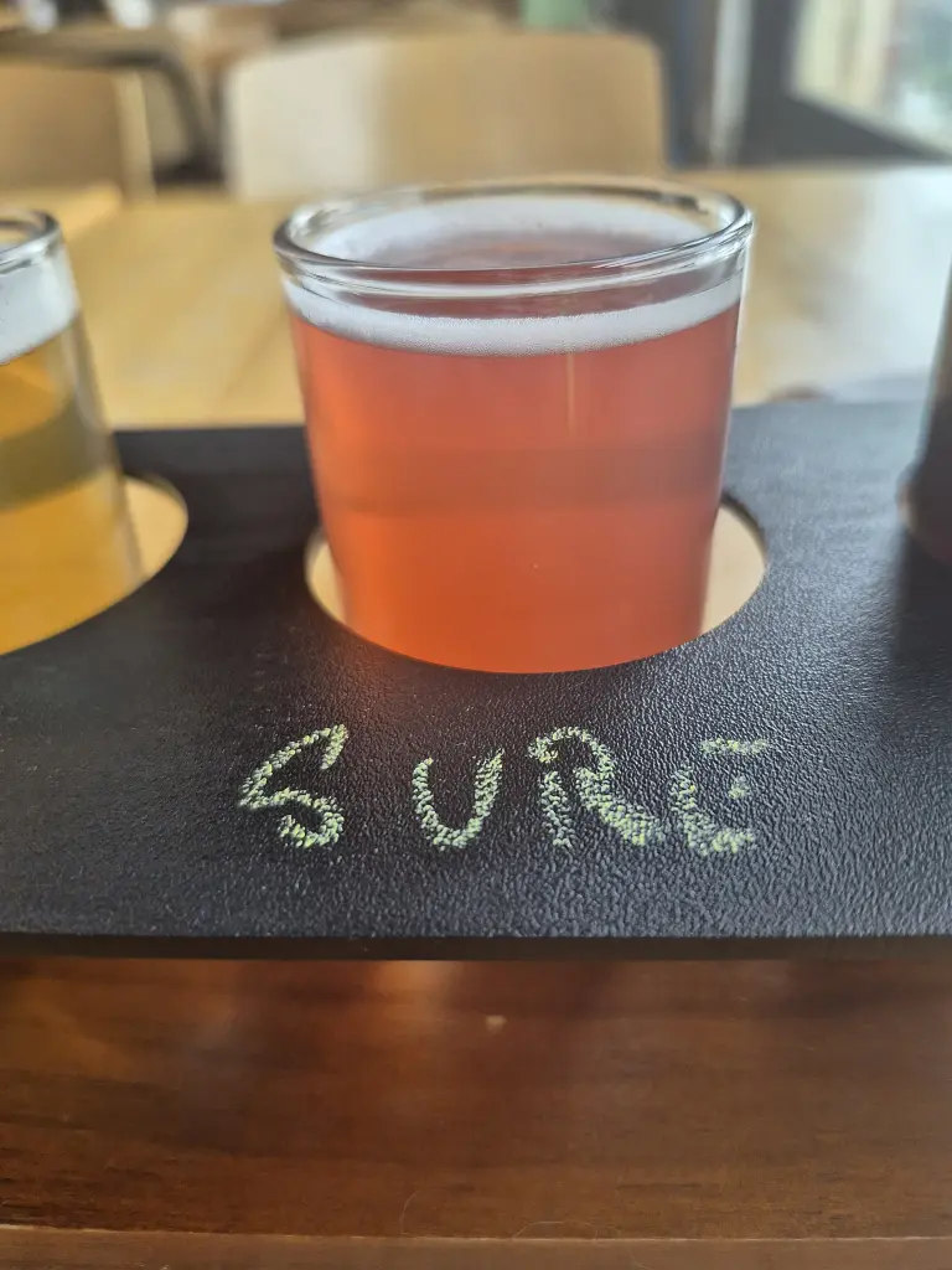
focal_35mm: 23
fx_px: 843
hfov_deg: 58.9
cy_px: 635
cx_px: 476
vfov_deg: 73.9
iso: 200
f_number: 1.8
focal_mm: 5.4
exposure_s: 1/180
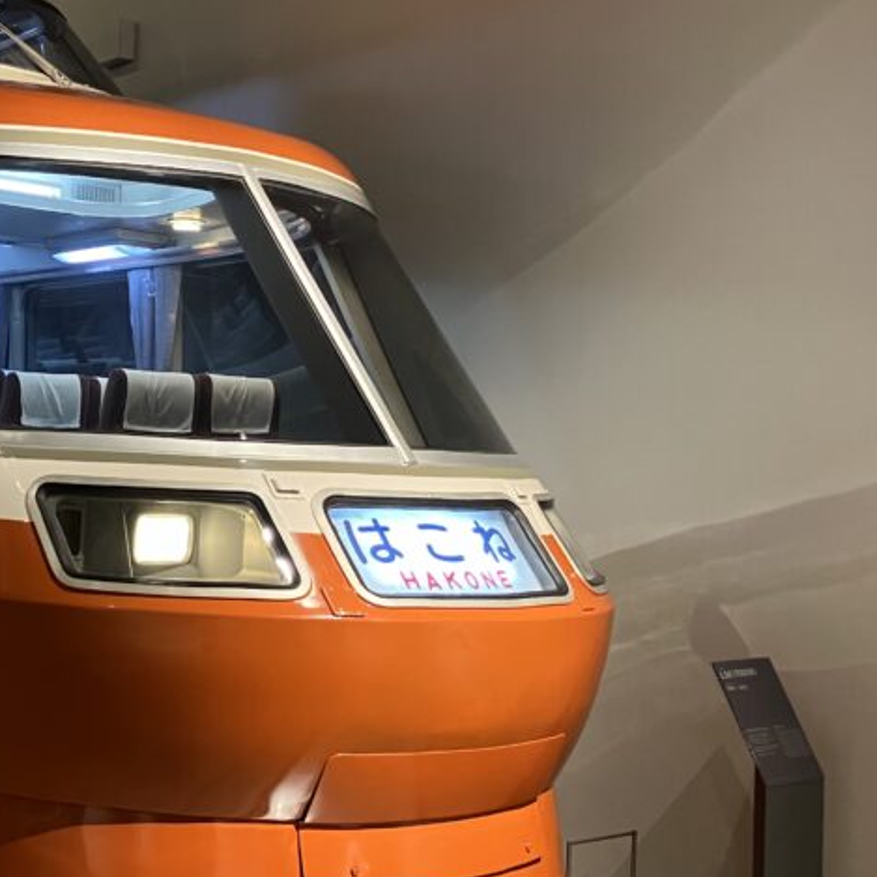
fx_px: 1548
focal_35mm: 54
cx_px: 129
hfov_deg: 30.6
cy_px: 473
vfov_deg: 31.6
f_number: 1.8
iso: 250
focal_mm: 3.99
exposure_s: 1/50
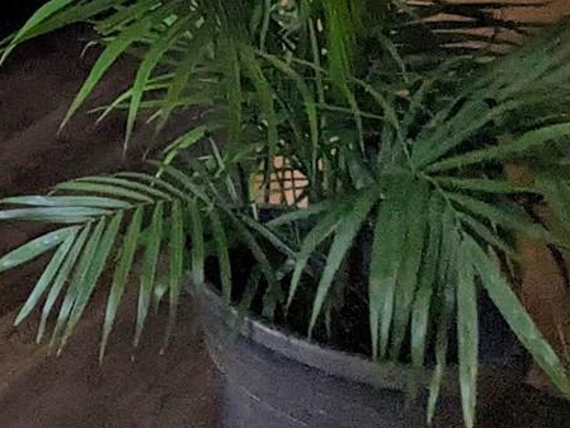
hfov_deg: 18.3
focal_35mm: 73
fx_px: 1202
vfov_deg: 16.7
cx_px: -553
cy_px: -347
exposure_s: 1/50.4
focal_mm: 2.22
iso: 41
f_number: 2.2
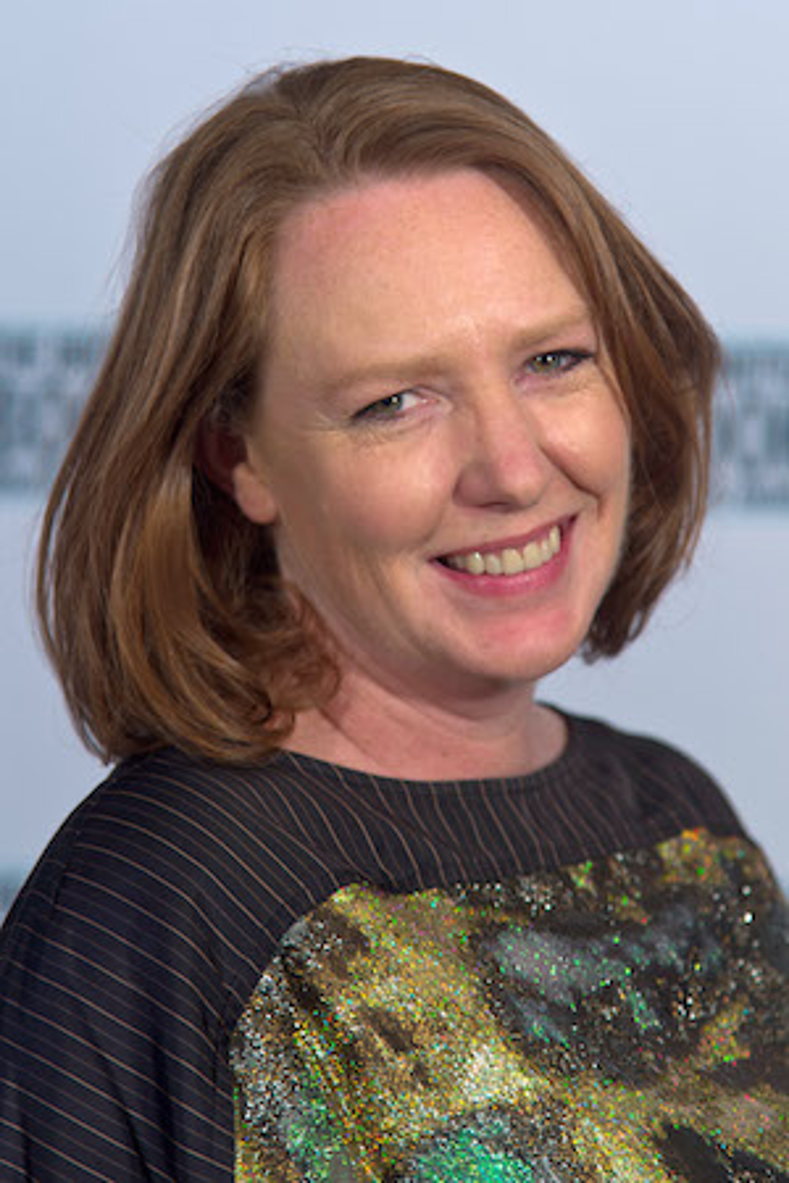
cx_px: 394
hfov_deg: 11.4
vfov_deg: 17.1
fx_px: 3945
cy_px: 592
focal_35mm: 120
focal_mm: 120
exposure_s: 1/80
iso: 640
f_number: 4
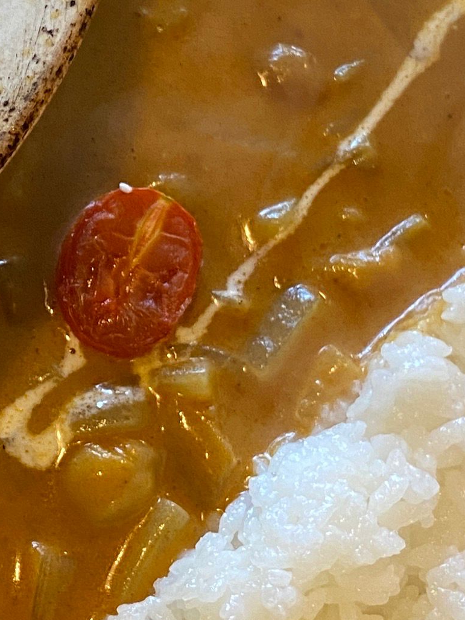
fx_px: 1827
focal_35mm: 102
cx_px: 85
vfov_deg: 19.3
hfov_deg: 14.4
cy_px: 298
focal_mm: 4.25
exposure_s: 1/60
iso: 125
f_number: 1.8
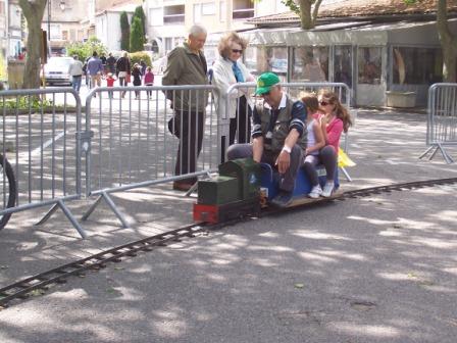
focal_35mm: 66
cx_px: 228
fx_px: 871
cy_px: 172
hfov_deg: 29.4
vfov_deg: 22.3
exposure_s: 1/180
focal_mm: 10.8
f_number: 4
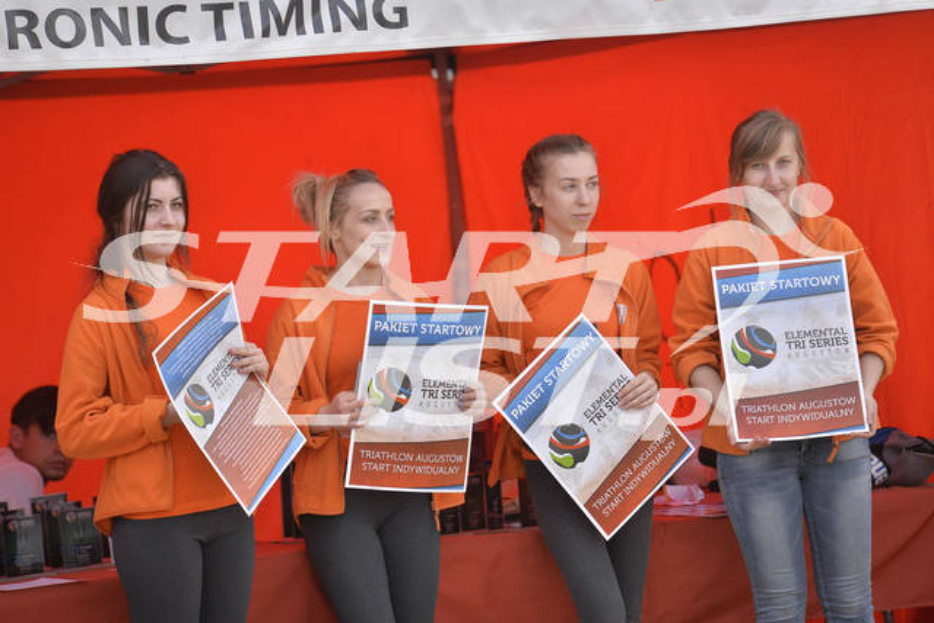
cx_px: 467
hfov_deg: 10.3
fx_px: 5190
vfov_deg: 6.9
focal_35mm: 200
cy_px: 312
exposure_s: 1/1600
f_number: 4
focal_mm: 200
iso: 400
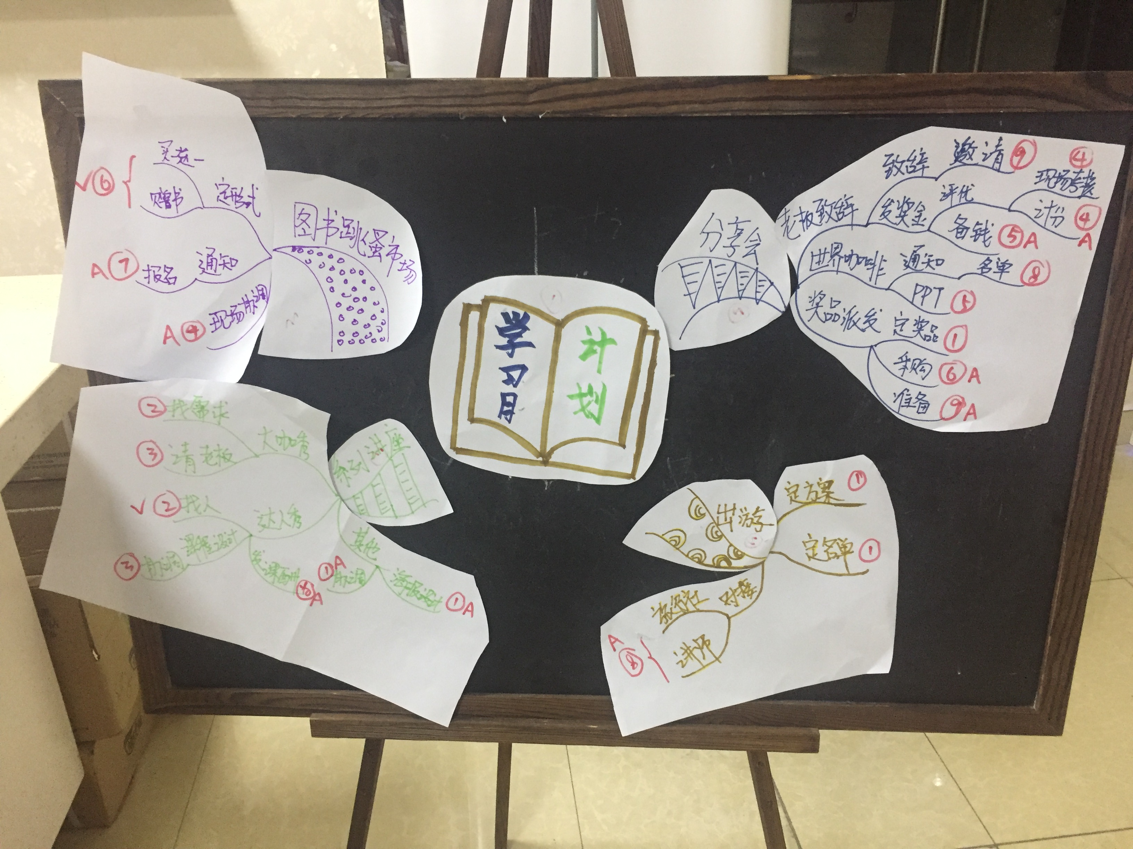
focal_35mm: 29
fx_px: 949
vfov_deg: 48.2
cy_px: 424
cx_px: 566
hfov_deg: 61.7
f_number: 2.2
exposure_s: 1/33
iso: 250
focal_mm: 4.15
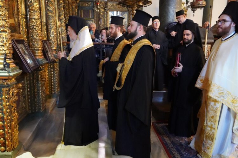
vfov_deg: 47.9
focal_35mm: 27
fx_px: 178
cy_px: 79
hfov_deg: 67.4
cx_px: 119
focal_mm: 27
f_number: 5.6
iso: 20000
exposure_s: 1/60
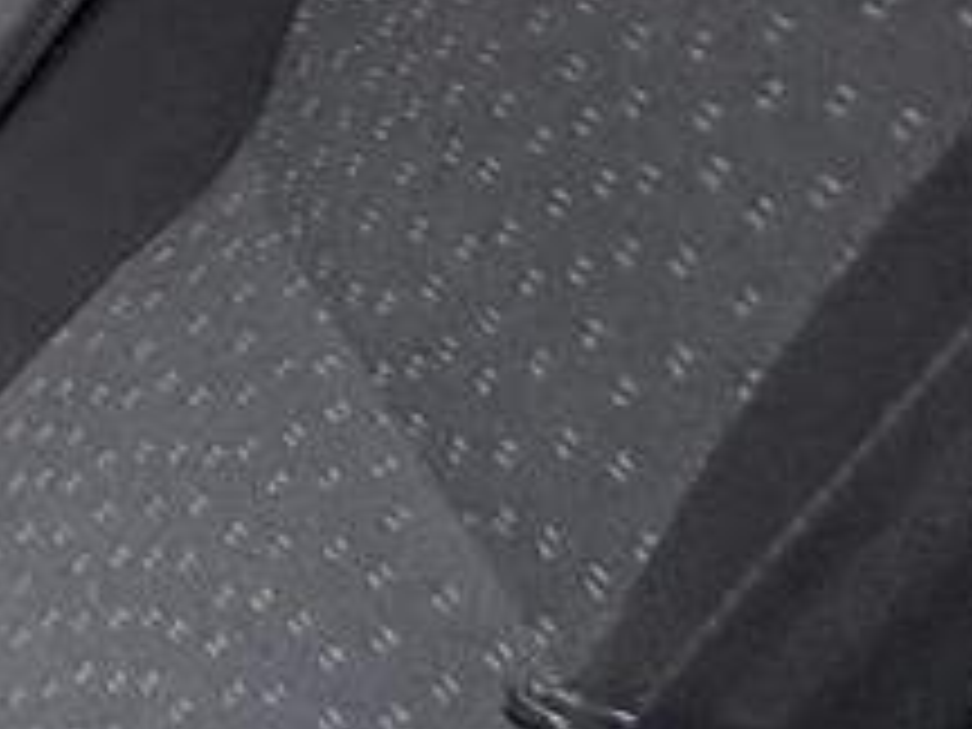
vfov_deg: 22.1
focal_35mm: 58
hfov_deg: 21.7
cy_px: -274
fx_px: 1629
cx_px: -760
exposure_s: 1/118
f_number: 2.2
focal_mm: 2.22
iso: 100
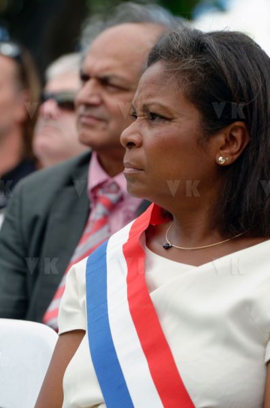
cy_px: 204
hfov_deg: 4.6
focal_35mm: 300
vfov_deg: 6.9
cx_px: 135
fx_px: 3392
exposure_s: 1/250
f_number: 5.6
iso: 100
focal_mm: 200
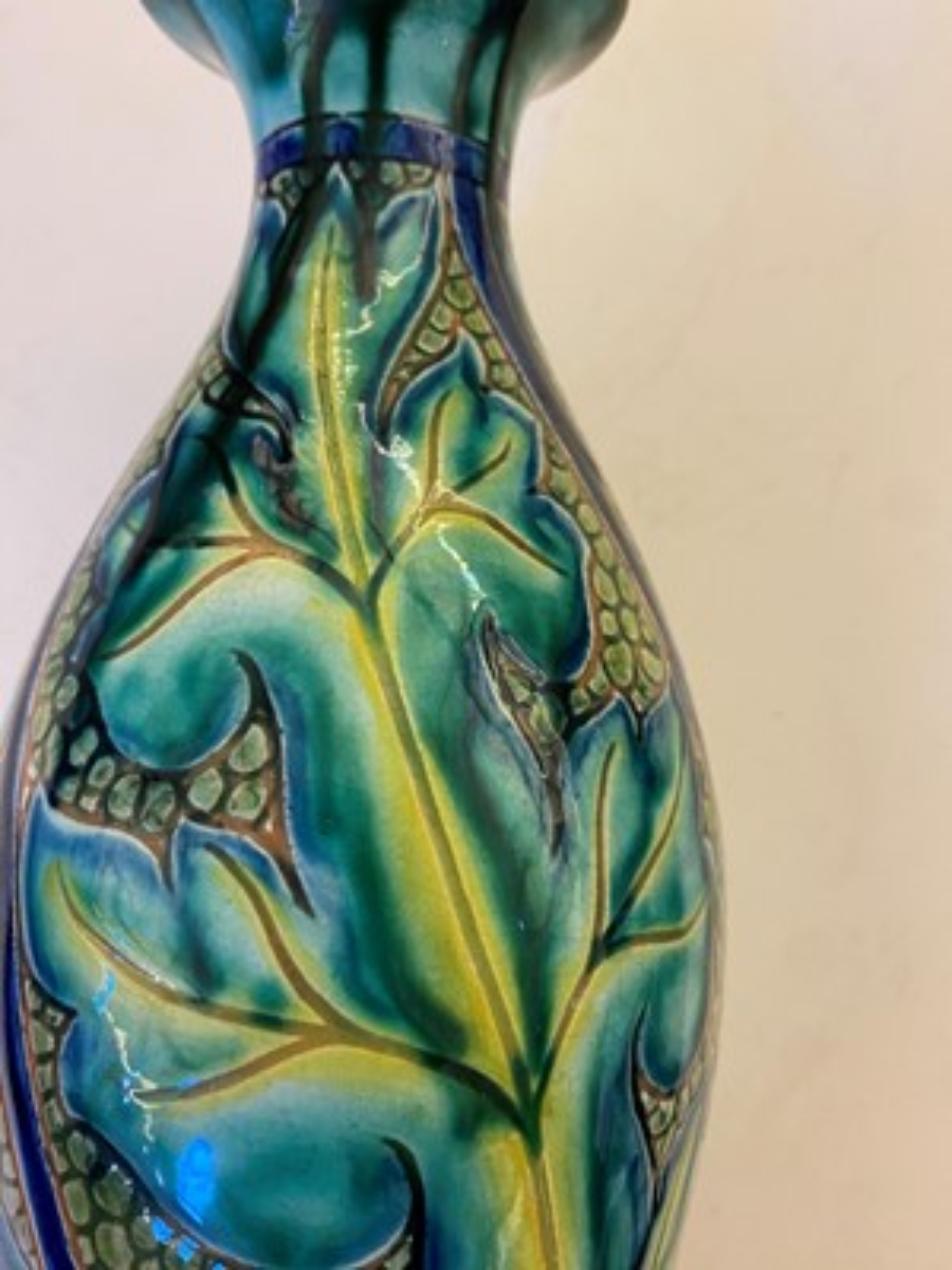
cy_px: 635
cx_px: 476
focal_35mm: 26
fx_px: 953
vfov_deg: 67.3
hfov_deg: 53.1
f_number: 1.8
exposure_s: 1/50
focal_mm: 4.25
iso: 160
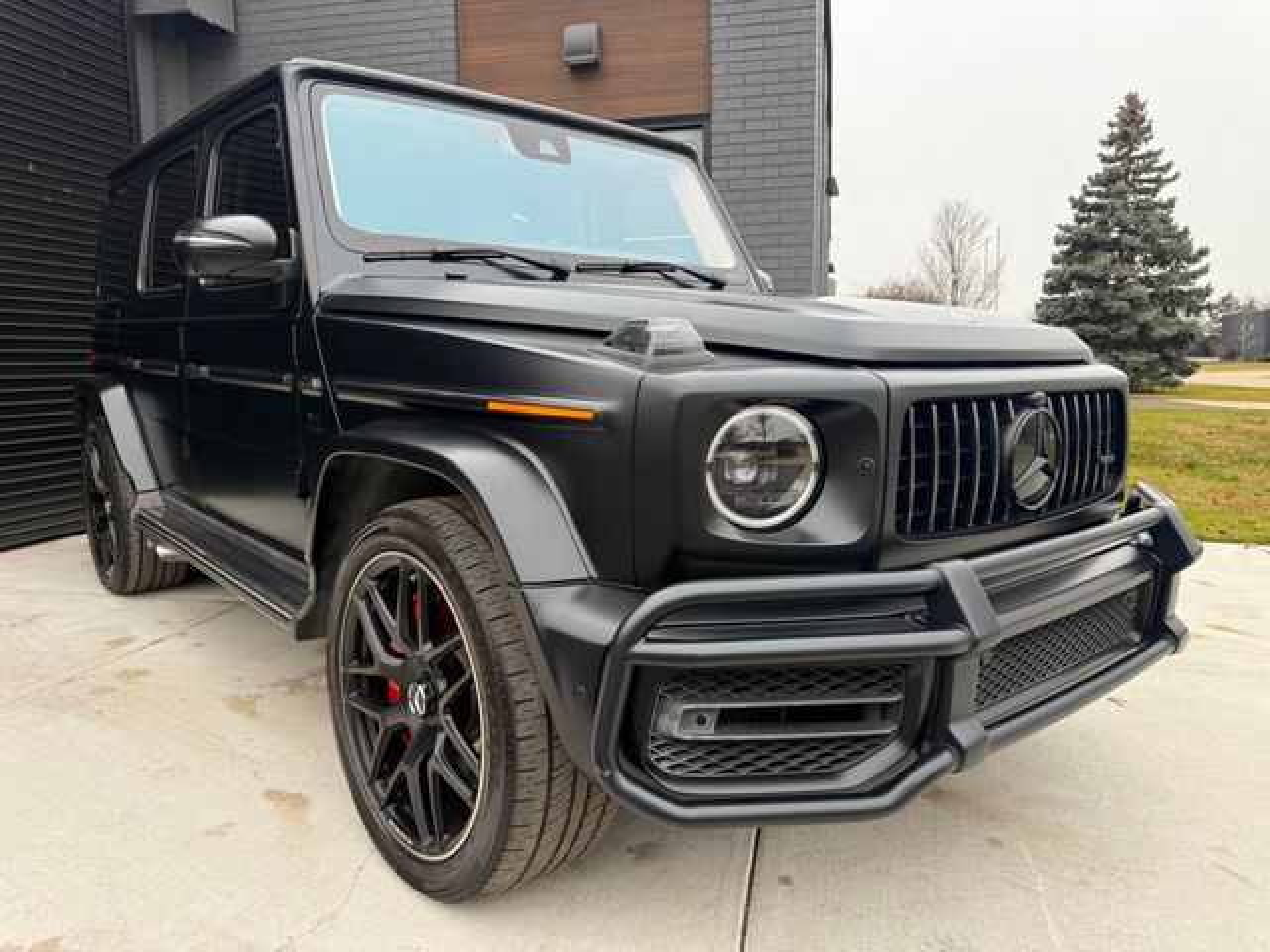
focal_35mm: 24
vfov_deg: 56.8
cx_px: 635
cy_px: 476
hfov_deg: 71.6
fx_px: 881
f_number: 1.78
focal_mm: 6.76
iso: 100
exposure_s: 1/528
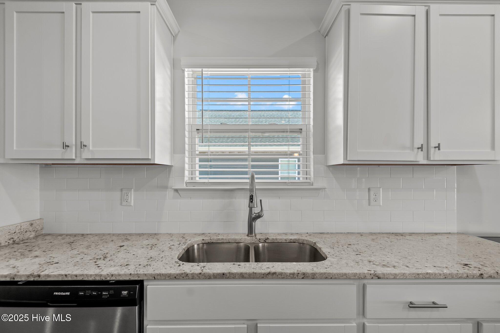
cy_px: 166
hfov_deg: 96.8
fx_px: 222
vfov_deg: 73.7
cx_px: 250
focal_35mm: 16
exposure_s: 1/80
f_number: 4.5
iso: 400
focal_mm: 16
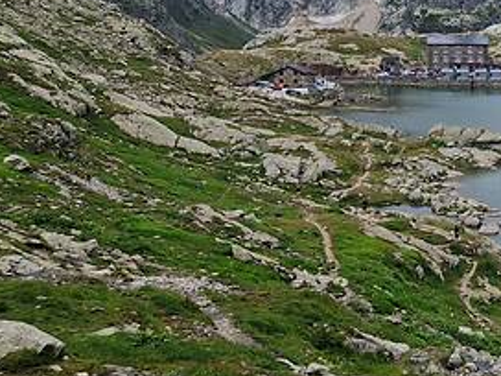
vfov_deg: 21.9
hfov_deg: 24.3
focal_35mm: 66
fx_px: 955
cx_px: 707
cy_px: 67
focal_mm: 5.4
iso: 50
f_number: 1.8
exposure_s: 1/1144
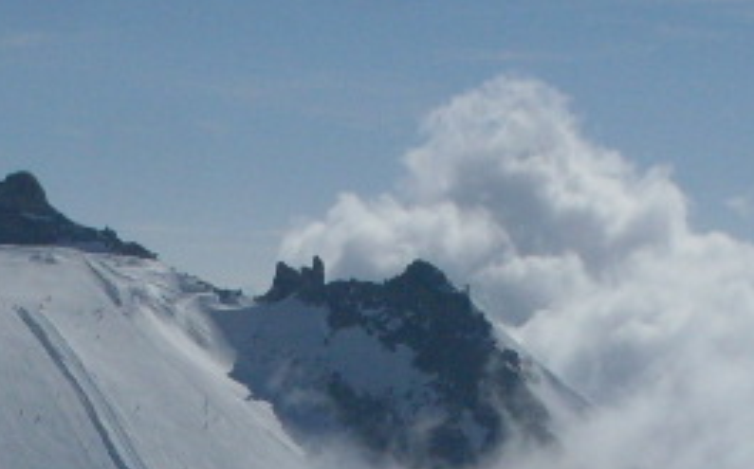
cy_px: 1066
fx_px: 4126
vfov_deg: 6.3
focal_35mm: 201
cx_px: -17
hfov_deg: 10.3
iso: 80
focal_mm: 8.1
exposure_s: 1/1000
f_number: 9.1
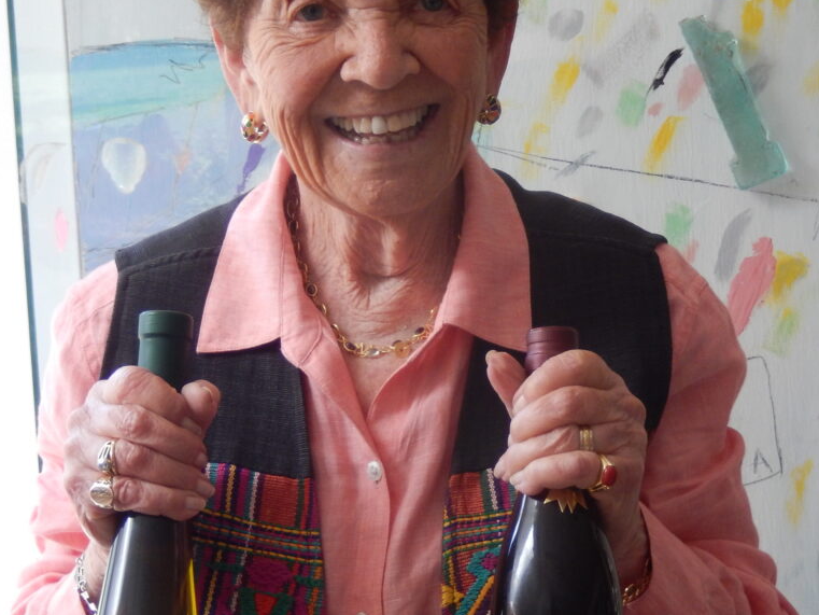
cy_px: 291
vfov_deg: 18.9
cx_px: 408
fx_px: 1846
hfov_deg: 25.0
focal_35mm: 78
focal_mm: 10.4
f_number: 4.6
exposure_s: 1/30
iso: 180
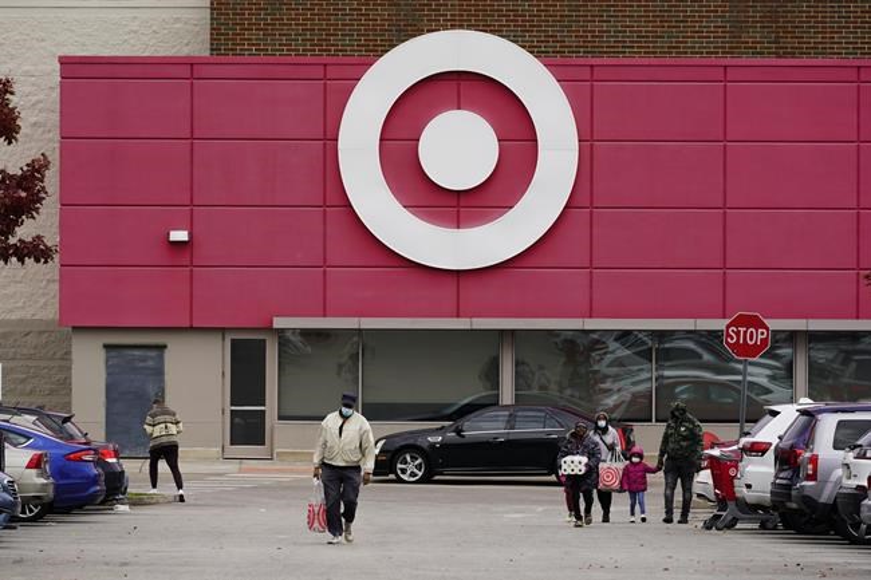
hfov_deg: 8.0
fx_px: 6192
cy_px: 290
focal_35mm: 256
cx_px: 436
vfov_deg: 5.4
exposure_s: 1/400
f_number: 9
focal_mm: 256
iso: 400
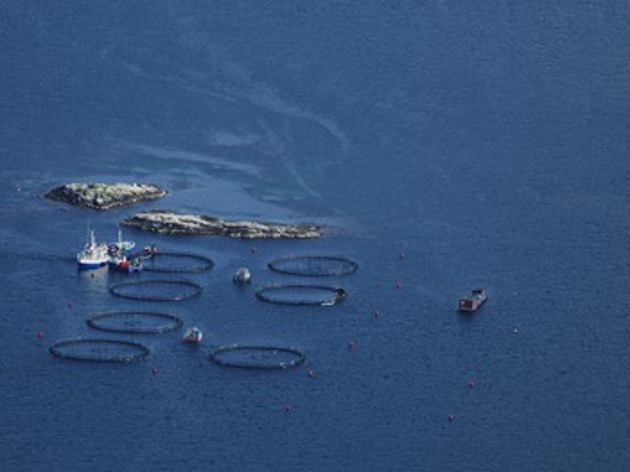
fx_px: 6277
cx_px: 267
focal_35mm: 345
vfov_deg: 4.3
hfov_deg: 5.7
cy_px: 235
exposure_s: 1/1500
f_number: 3.5
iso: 100
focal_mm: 200
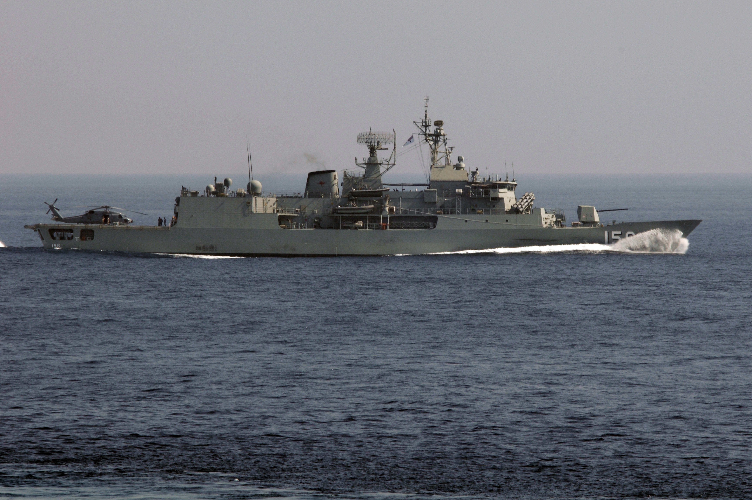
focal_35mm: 450
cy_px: 250
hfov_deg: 4.6
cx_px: 376
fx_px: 9388
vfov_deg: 3.0
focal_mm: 300
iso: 200
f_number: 16
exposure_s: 1/250
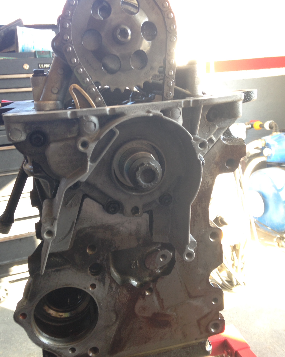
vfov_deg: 51.5
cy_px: 173
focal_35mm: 35
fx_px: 369
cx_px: 141
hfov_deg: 42.2
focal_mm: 4.12
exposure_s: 1/24
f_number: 2.4
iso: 50
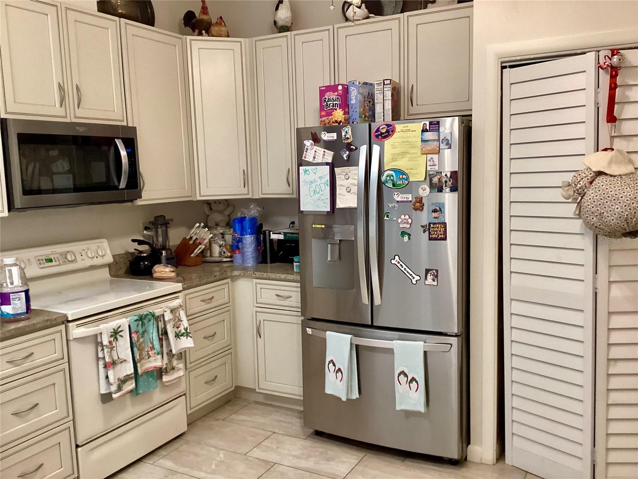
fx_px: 571
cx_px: 319
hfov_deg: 58.4
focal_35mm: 31
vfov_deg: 45.4
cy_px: 240
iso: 200
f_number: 2.4
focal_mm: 3.3
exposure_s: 1/50
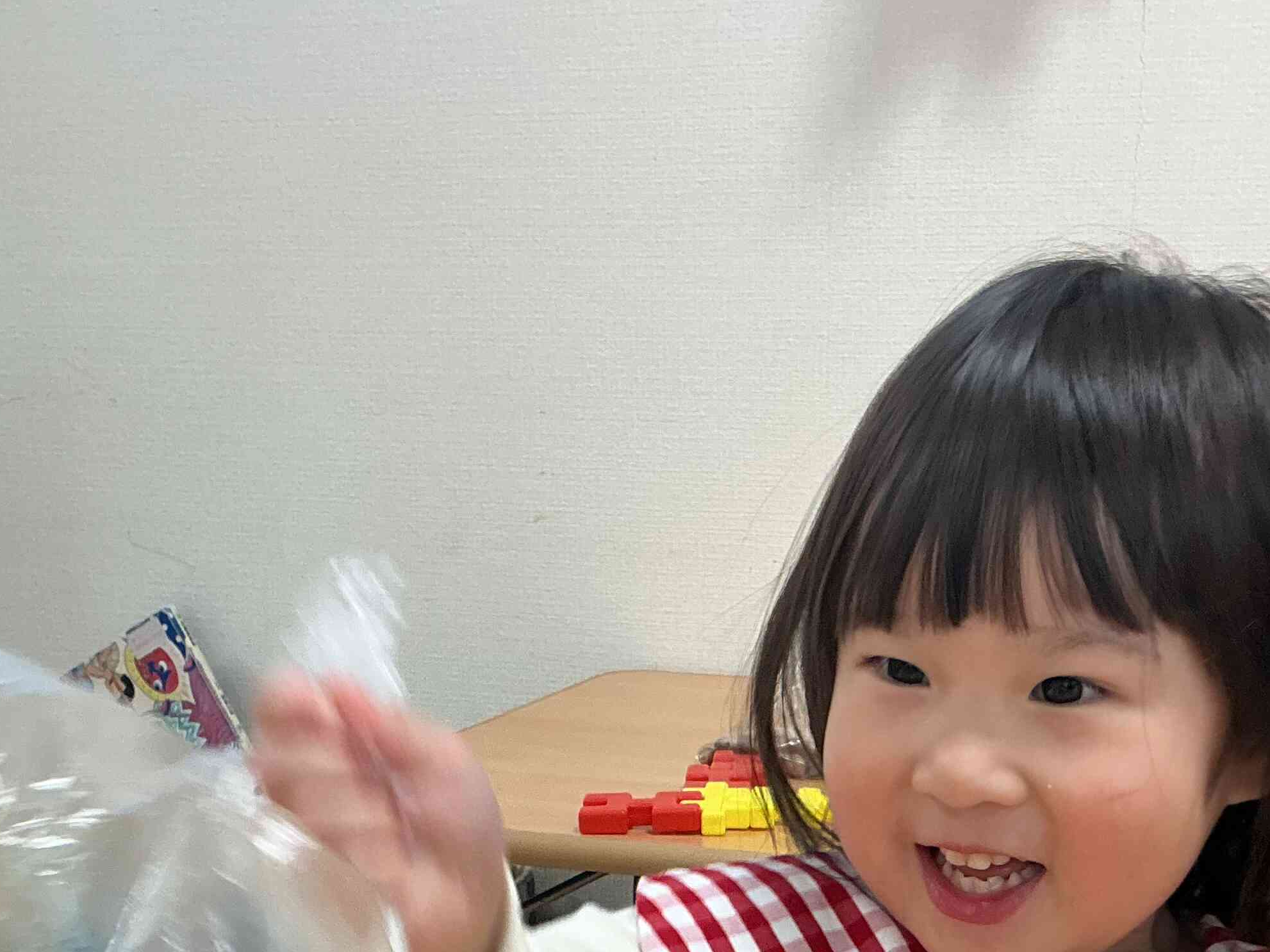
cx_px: 749
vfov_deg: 23.7
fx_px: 2164
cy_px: 968
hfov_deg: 32.6
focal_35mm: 59
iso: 64
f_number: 1.8
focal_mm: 3
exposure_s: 1/120
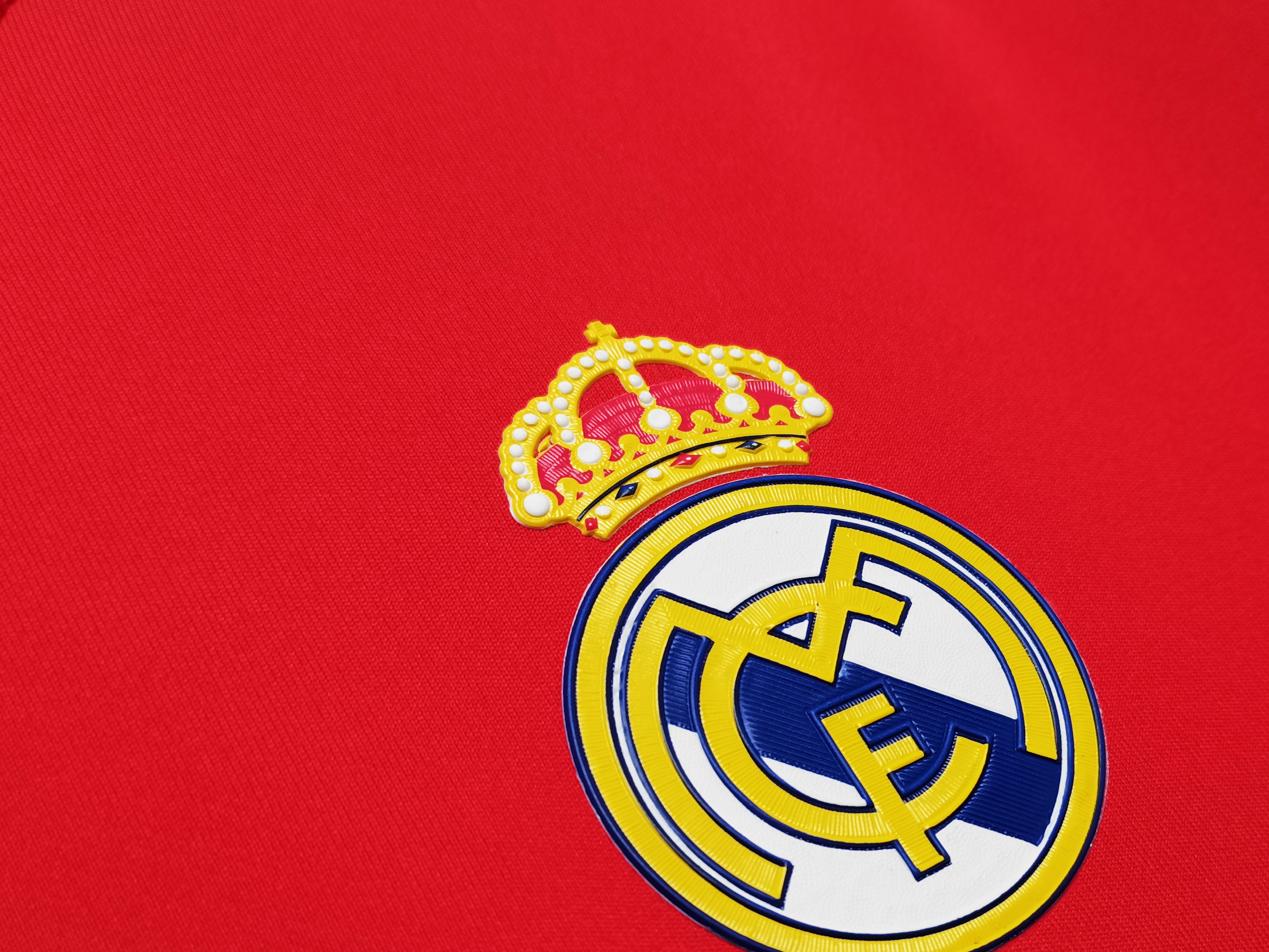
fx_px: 1650
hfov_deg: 41.5
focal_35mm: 45
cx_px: 860
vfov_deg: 31.9
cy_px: 653
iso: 80
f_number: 1.8
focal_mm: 5.58
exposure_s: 1/100
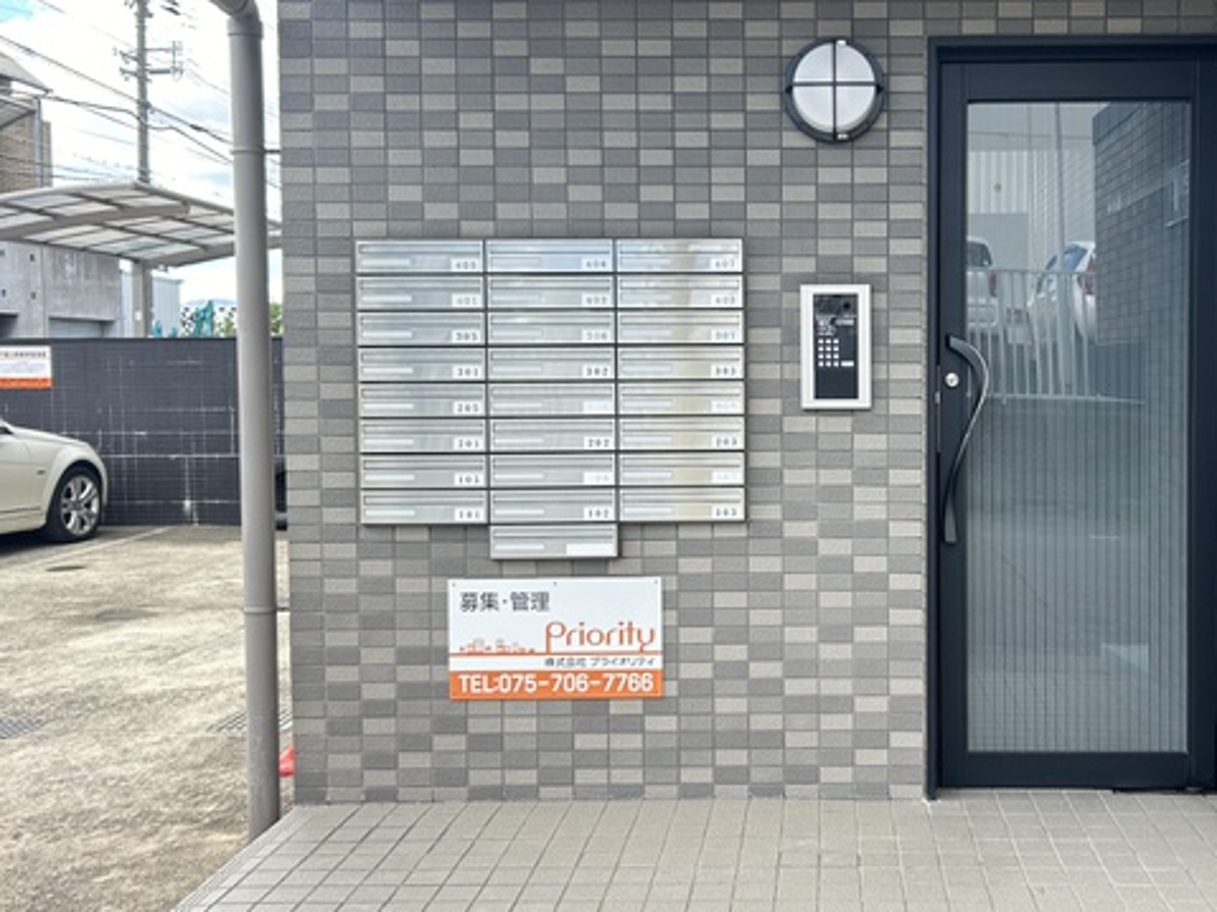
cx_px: 821
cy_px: 415
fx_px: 1336
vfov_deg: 37.7
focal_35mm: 38
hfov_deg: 48.1
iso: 50
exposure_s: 1/407
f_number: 1.5
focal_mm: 5.7
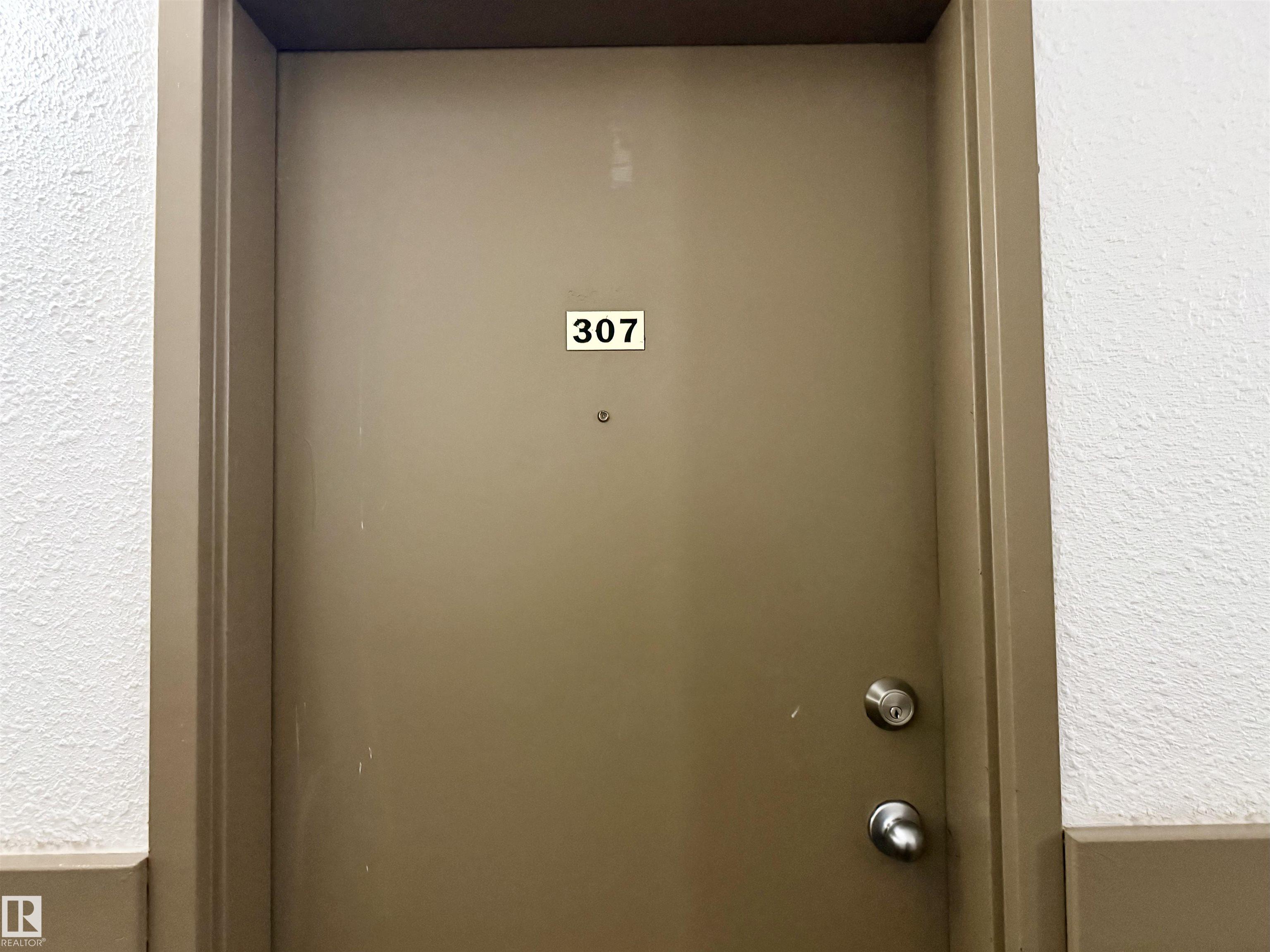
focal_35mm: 24
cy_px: 476
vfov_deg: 56.8
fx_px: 880
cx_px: 635
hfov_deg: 71.6
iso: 1000
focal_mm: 6.76
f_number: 1.78
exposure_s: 1/30
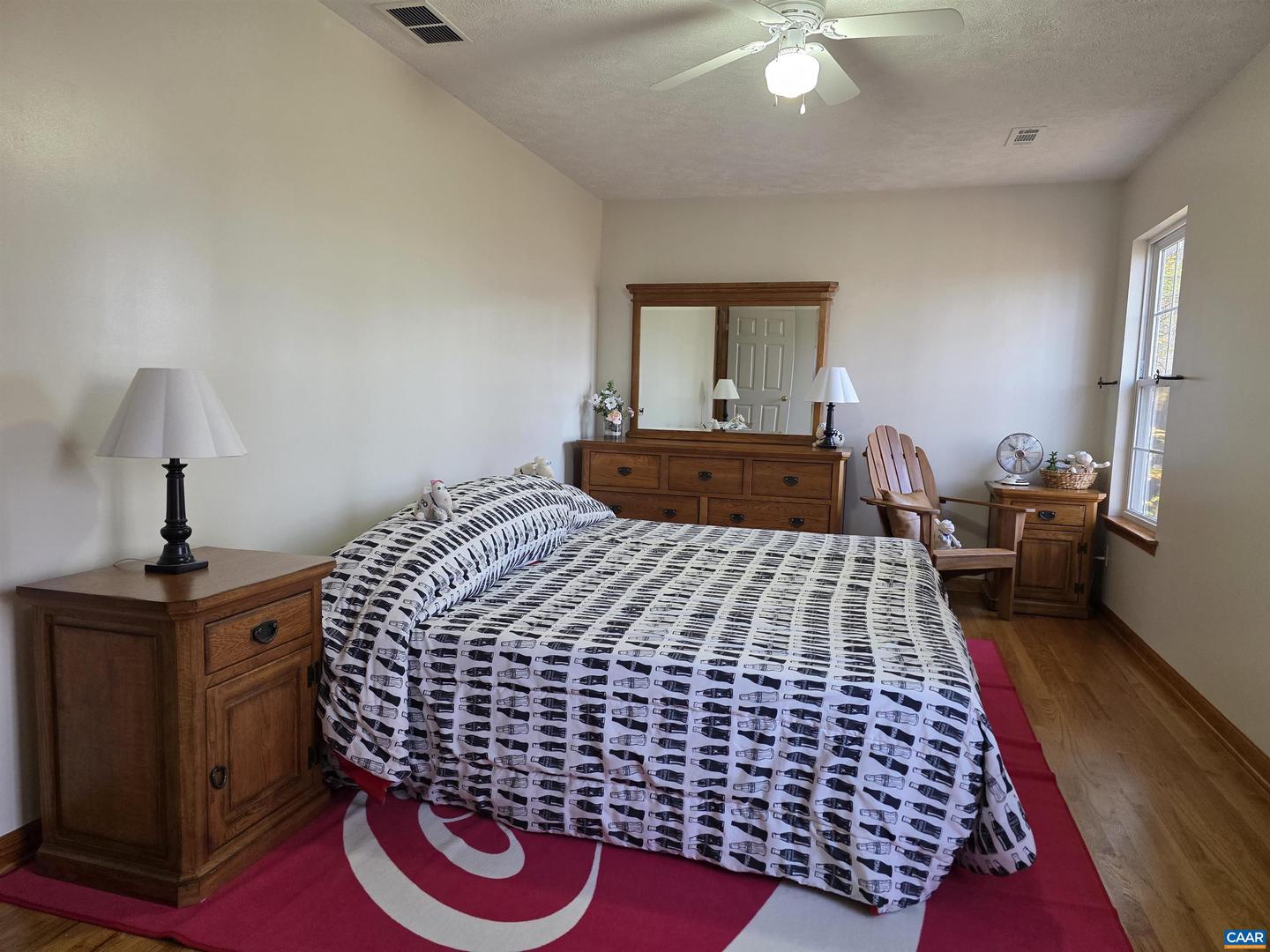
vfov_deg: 58.9
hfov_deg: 73.9
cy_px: 476
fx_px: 844
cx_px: 635
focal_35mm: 23
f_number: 1.7
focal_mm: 6.3
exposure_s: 1/120
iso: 250
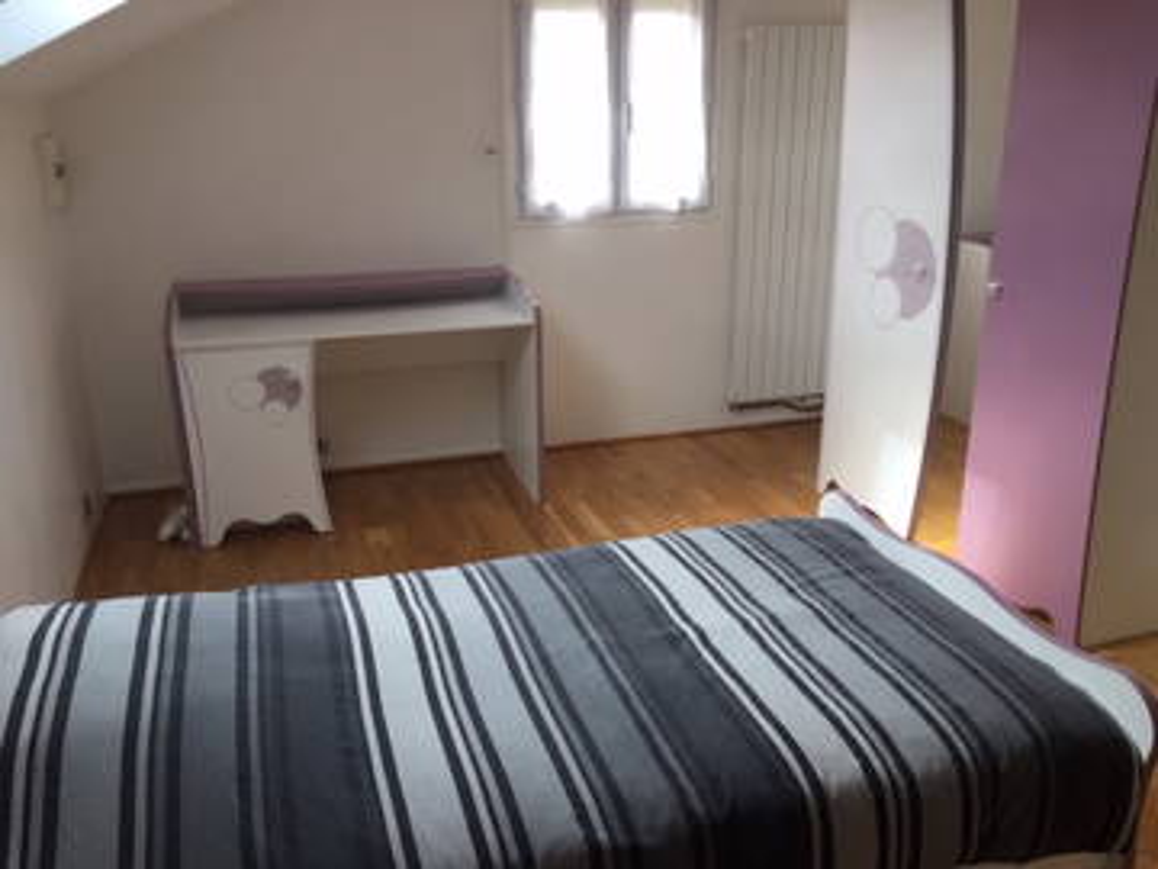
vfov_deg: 48.2
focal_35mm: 29
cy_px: 434
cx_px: 579
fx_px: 970
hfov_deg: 61.7
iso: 32
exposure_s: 1/50
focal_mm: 4.15
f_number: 2.2
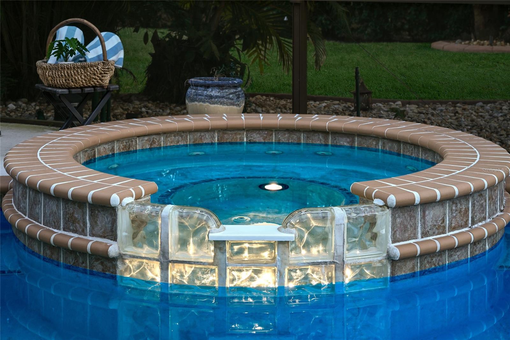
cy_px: 170
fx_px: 1147
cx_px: 255
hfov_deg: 25.1
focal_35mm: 81
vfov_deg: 16.8
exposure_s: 1/4
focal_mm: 81
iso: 160
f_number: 11
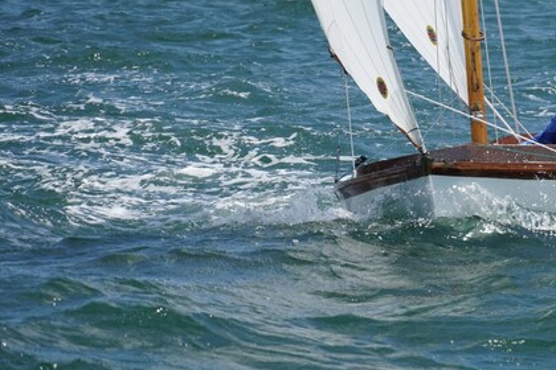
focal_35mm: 386
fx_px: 5960
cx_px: 527
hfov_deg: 5.3
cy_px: 81
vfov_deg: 3.6
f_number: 5.6
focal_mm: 135
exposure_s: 1/1250
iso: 200
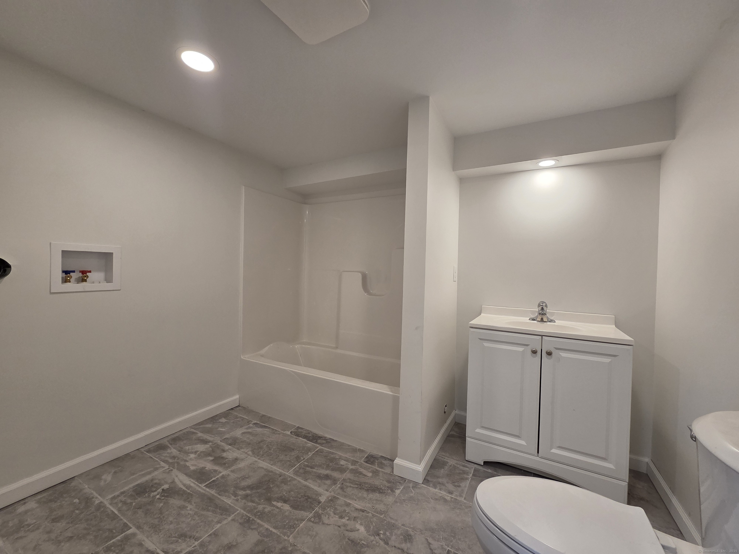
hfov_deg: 106.2
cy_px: 277
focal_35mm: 13
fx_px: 278
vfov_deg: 89.9
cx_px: 370
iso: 160
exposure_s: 1/120
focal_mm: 2.2
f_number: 2.2
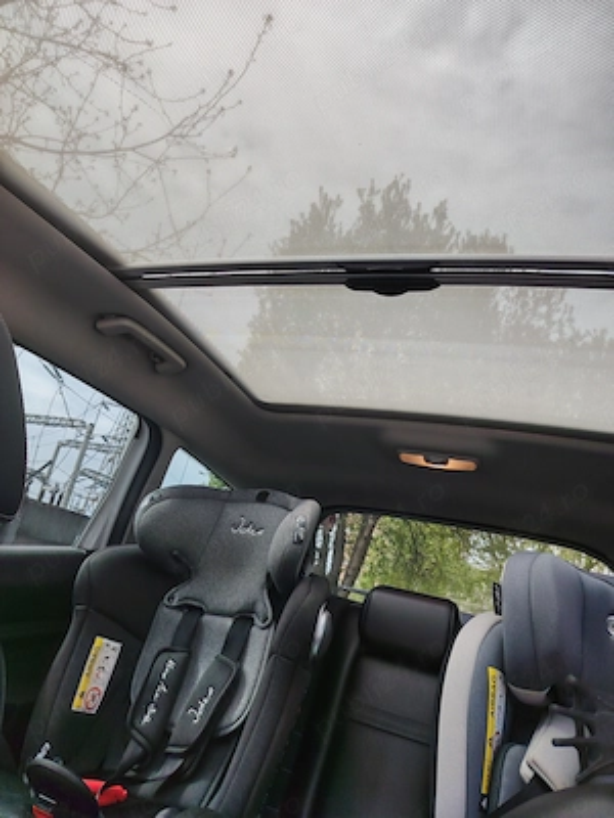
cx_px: 307
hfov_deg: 56.8
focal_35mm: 24
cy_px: 409
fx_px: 568
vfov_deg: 71.6
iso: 117
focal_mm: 5.25
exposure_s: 1/100
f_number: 1.75
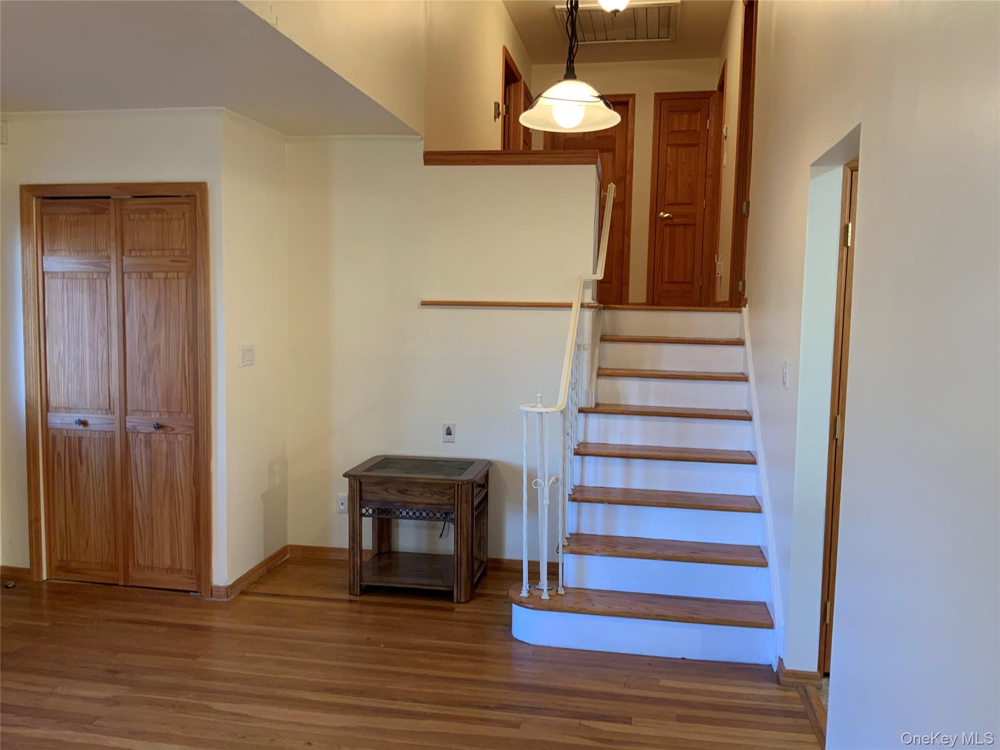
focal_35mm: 29
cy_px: 375
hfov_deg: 61.7
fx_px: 838
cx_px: 500
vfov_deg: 48.2
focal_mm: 3
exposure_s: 1/60
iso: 125
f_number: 1.8
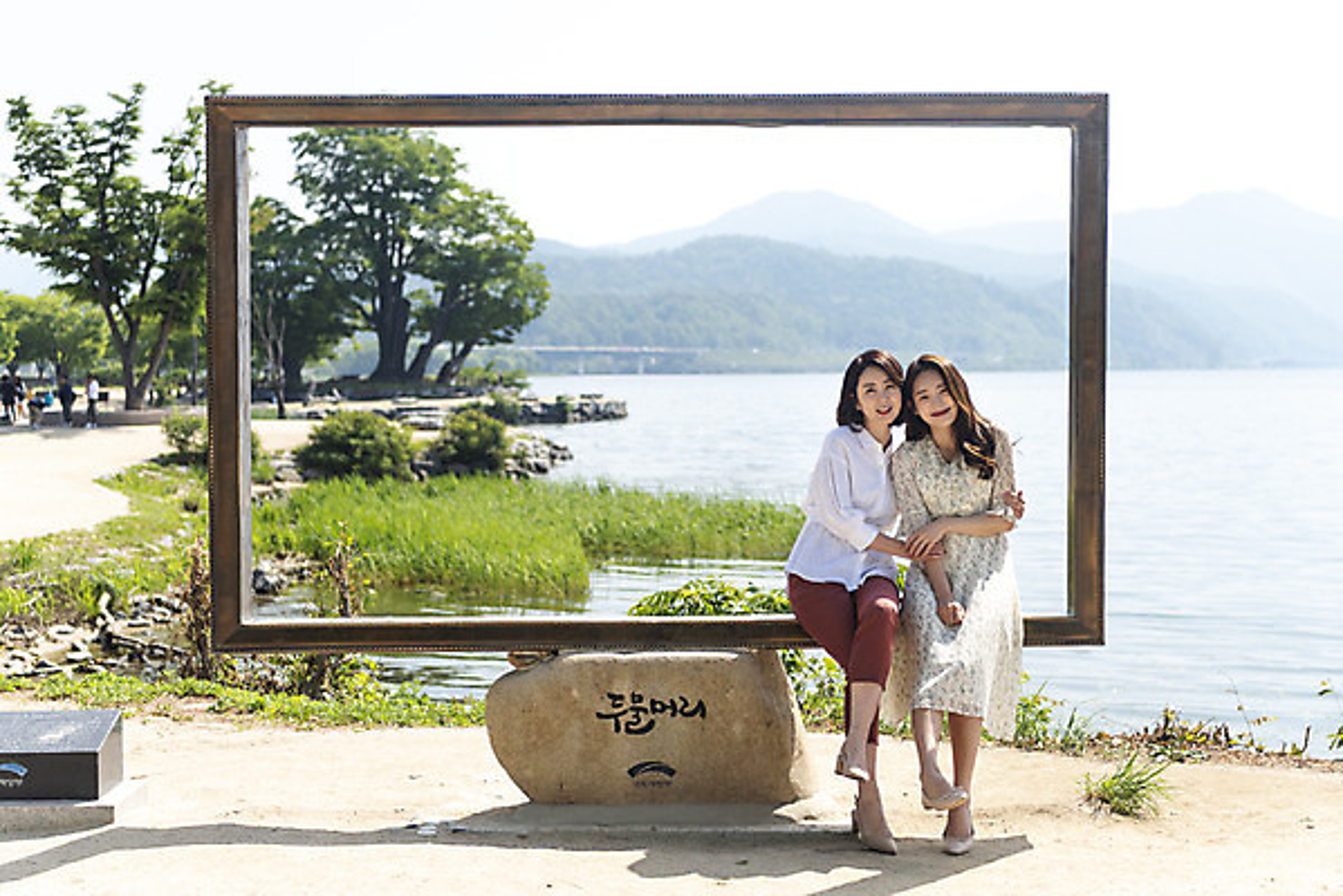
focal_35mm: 52
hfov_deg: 38.2
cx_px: 672
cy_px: 448
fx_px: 1941
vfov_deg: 26.0
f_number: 2.8
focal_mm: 52
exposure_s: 1/3200
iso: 100
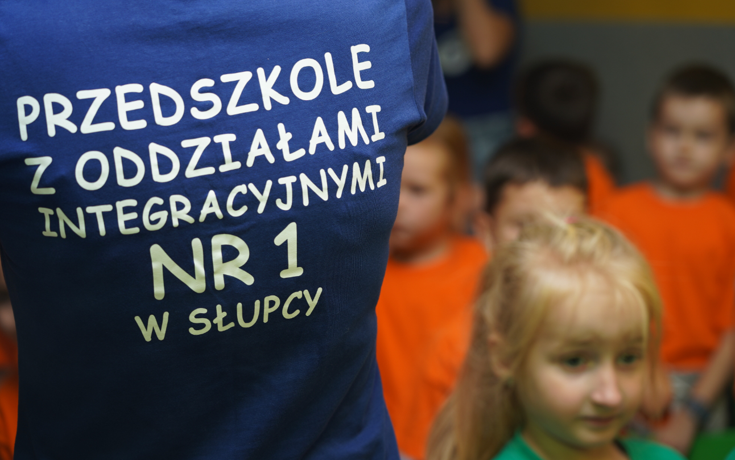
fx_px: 1623
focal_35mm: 81
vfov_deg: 16.1
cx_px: 368
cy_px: 231
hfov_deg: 25.5
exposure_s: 1/100
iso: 100
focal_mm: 79
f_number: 4
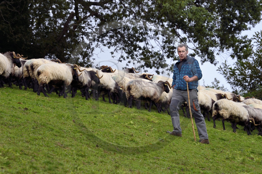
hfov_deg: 10.3
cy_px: 87
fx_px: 1455
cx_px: 131
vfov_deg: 6.9
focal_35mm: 200
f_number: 8
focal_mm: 200
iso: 400
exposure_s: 1/250
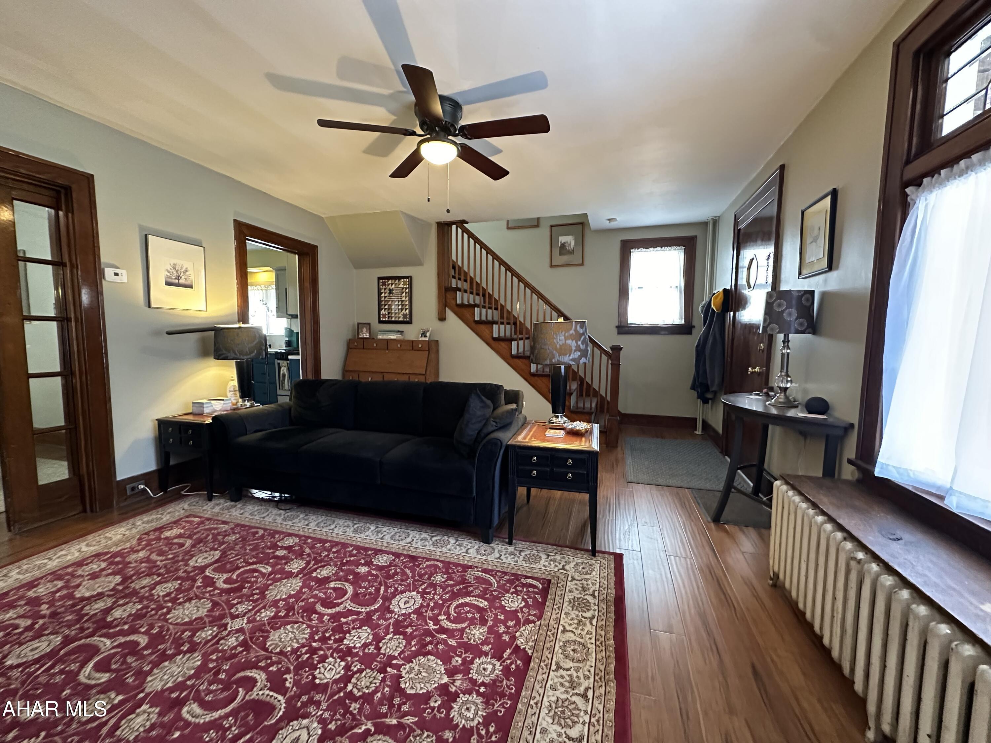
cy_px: 372
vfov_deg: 85.7
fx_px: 401
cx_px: 496
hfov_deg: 102.1
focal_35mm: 14
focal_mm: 2.22
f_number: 2.2
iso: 640
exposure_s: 1/60
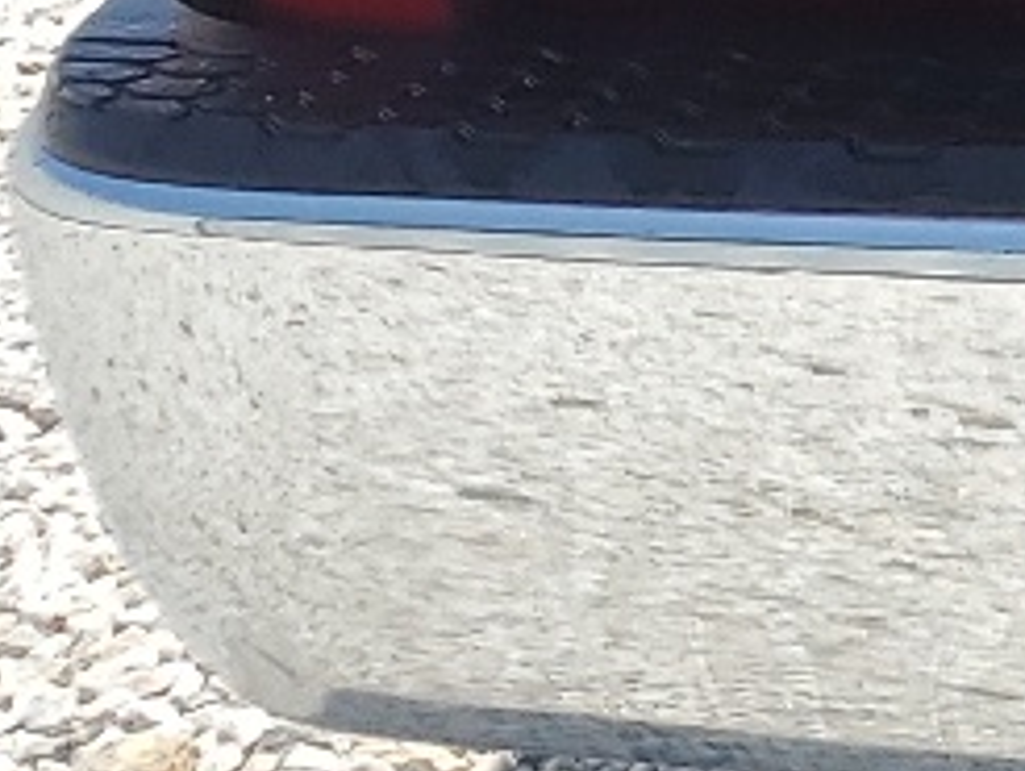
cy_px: -708
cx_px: 3021
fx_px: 5009
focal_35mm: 169
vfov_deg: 8.4
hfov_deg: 9.4
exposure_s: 1/3333
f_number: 1.5
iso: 50
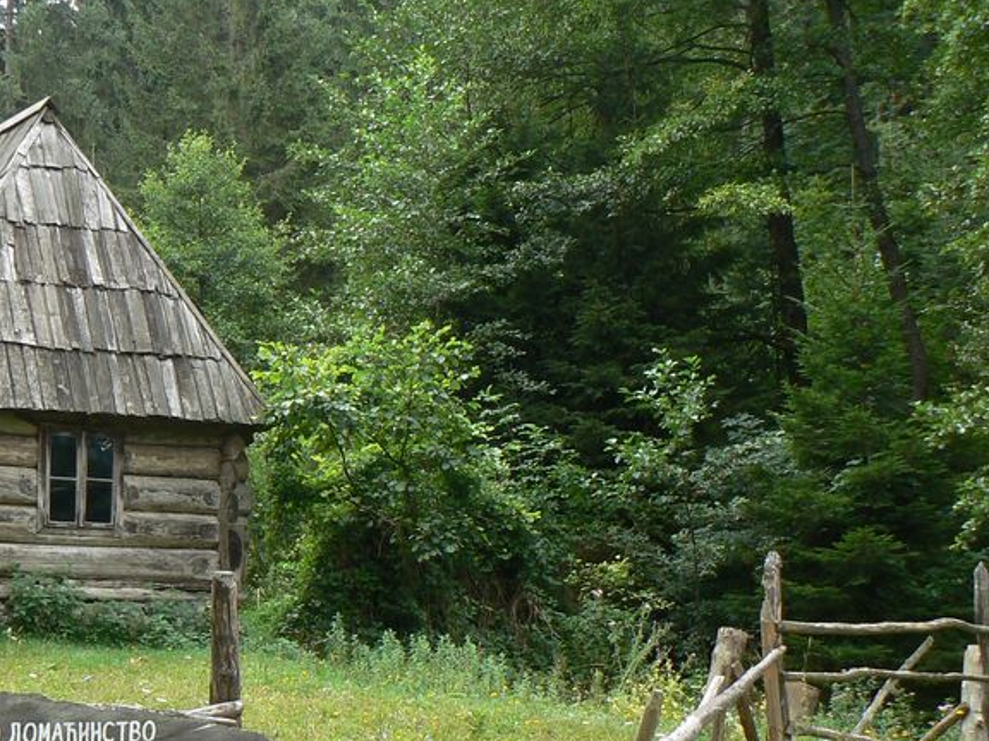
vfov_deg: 22.9
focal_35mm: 64
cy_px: 424
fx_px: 1829
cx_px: 137
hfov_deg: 29.3
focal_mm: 6
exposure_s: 1/100
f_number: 4
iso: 80
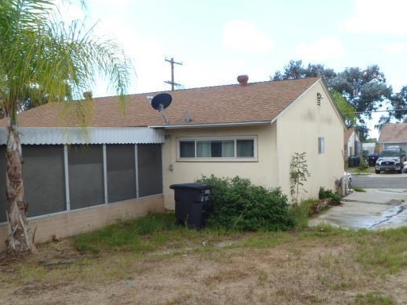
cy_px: 181
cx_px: 219
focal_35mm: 35
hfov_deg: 52.6
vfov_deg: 40.5
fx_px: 412
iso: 80
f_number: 3.3
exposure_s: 1/200
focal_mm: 5
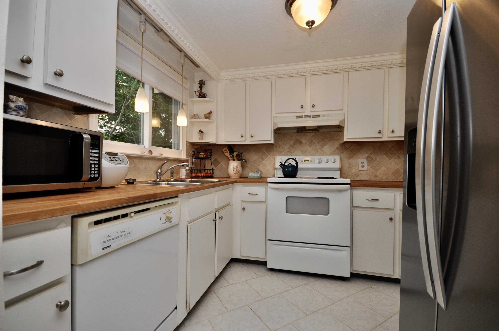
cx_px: 250
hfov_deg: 100.5
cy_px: 166
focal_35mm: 15
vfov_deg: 77.2
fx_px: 208
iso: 200
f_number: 5.6
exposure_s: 1/60
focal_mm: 10
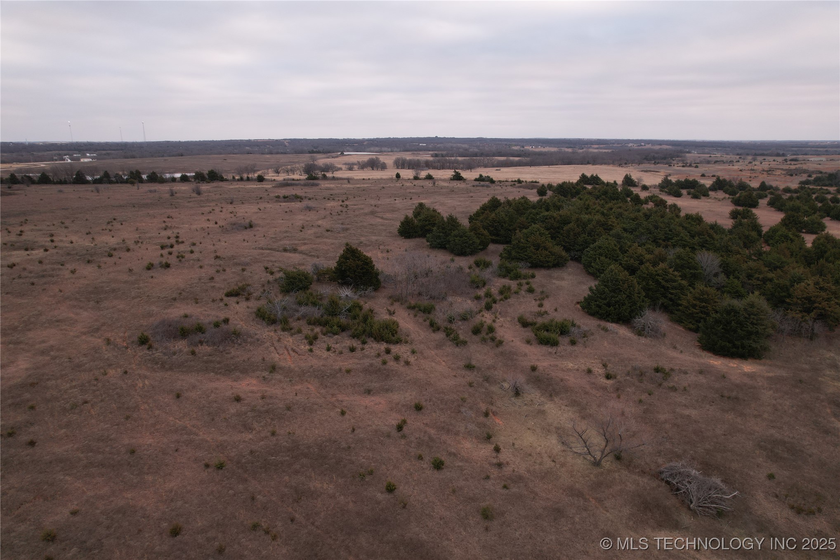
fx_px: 513
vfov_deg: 57.2
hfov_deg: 78.6
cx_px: 420
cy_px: 280
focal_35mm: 22
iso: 110
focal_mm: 8.38
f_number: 2.8
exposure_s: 1/30
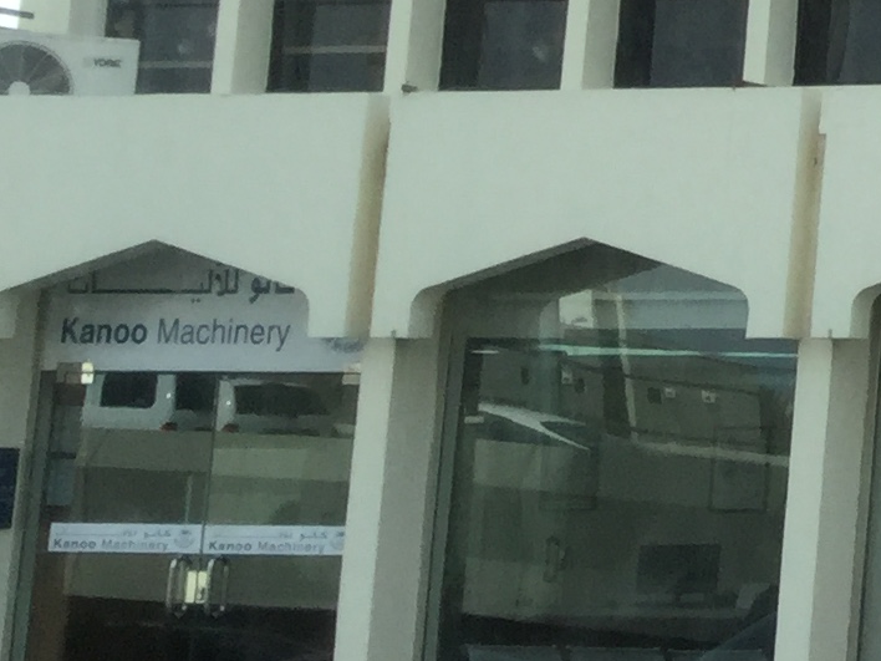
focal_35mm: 143
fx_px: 3639
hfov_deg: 11.7
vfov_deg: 10.2
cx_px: 1991
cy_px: -199
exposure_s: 1/443
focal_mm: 3.3
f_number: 2.4
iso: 25
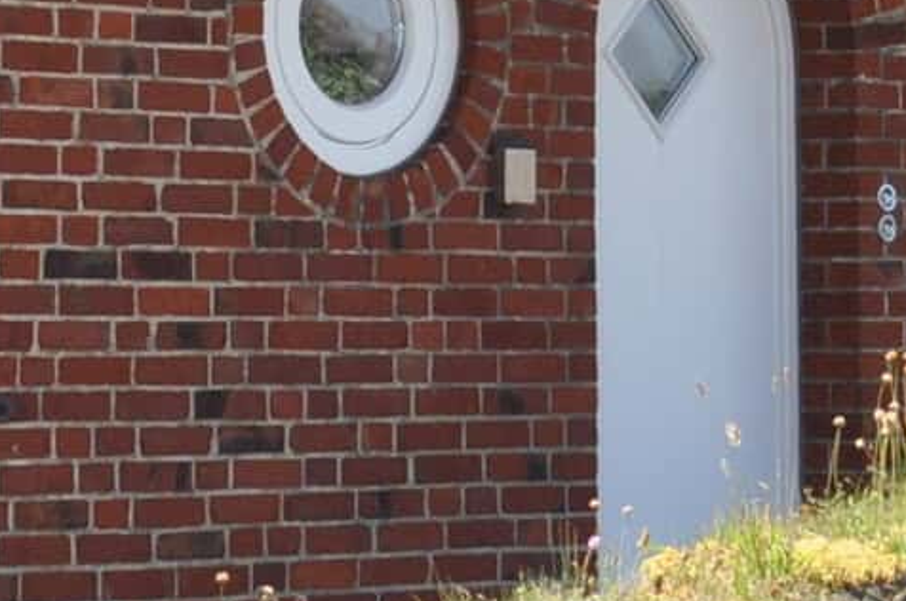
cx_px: 390
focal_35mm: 194
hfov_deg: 10.6
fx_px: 4876
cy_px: -771
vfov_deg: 6.7
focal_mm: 22
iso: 200
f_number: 9
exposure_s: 1/200
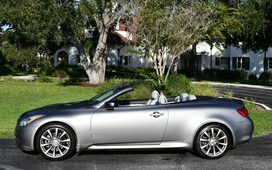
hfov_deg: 36.3
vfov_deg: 23.1
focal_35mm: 56
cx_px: 137
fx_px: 415
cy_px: 89
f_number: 9
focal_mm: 27
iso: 100
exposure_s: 1/320
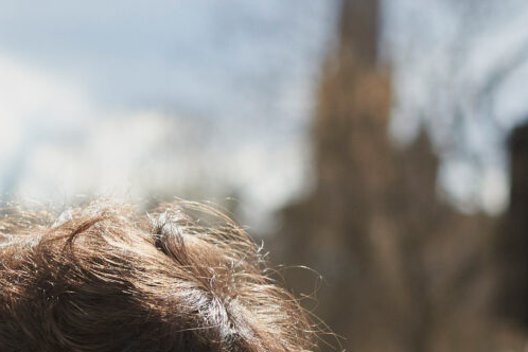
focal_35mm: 257
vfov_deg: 5.3
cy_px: 388
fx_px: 3769
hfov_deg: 7.8
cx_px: -352
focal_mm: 50
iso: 125
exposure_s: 1/2000
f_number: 4
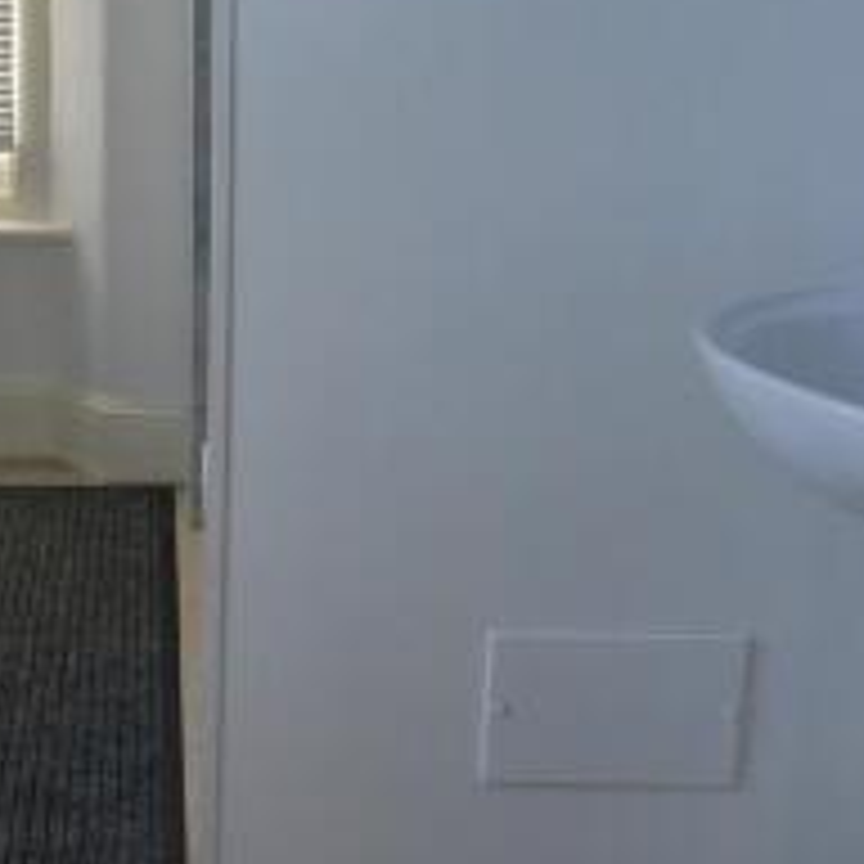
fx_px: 1723
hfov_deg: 27.0
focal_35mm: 61
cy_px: 214
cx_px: 63
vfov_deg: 27.8
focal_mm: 11
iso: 400
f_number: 3.5
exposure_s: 1/250
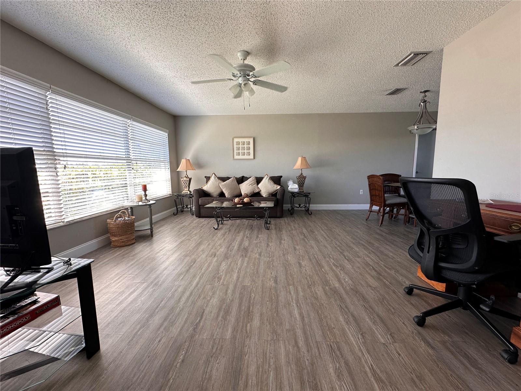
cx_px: 260
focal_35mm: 14
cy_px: 196
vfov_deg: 85.7
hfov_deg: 102.1
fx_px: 211
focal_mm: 2.22
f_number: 2.2
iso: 80
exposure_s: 1/99
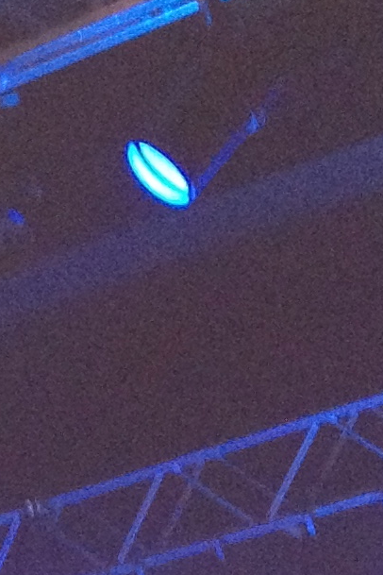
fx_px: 3112
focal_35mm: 195
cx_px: -331
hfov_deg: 6.9
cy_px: 1294
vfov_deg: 9.6
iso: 400
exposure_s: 1/16
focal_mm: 4.28
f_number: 2.4
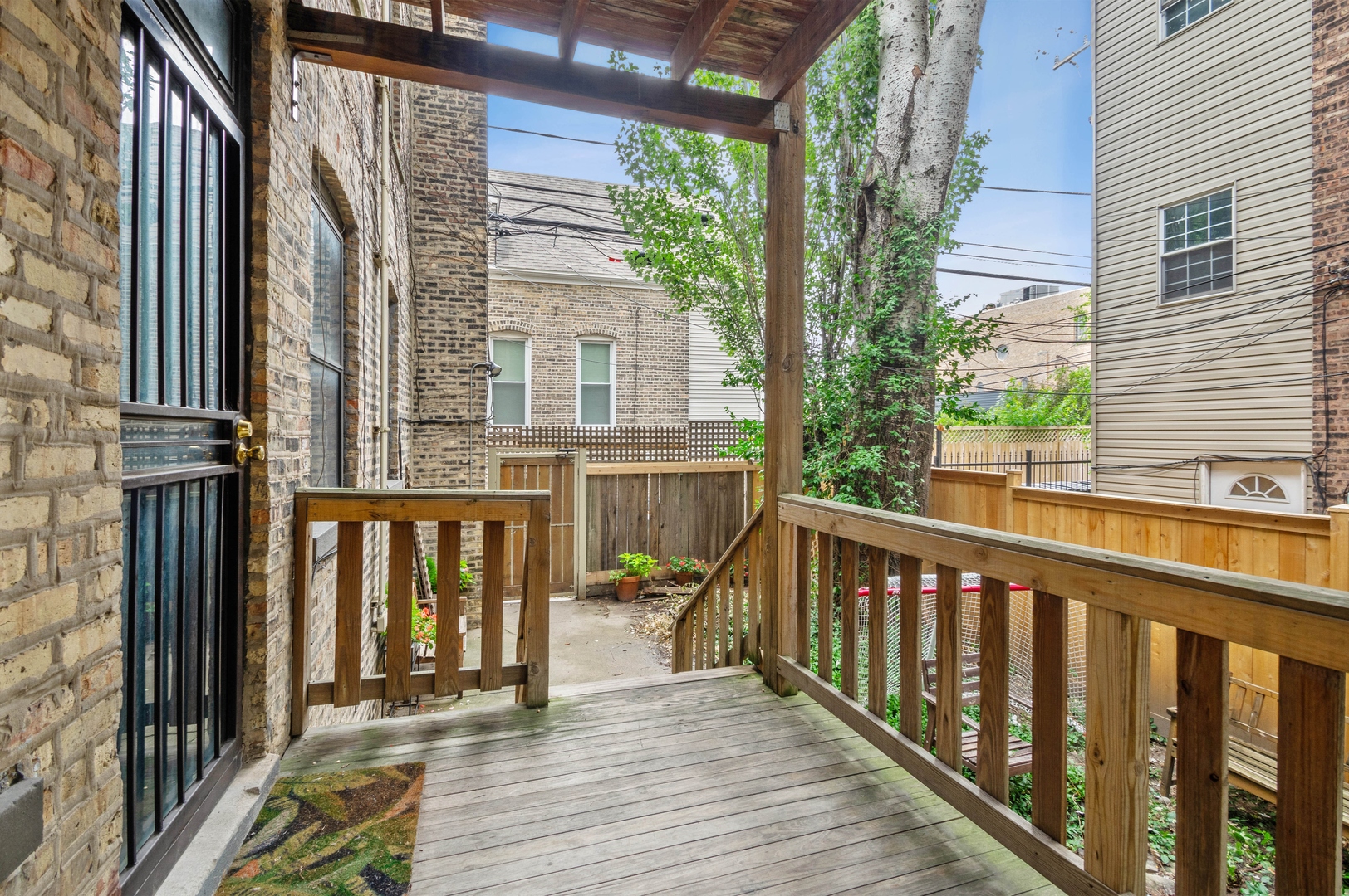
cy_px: 448
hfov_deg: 100.4
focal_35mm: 15
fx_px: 562
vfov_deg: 77.2
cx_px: 674
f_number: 11
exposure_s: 1/2.5
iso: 100
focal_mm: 10
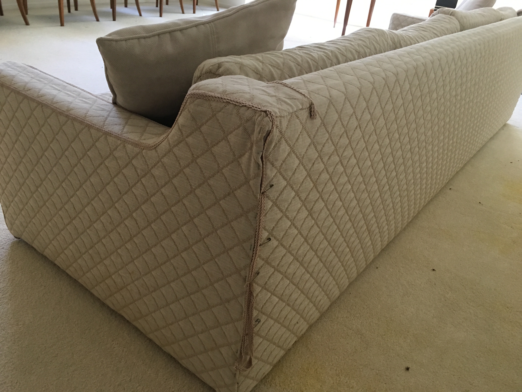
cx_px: 261
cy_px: 196
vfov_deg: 48.2
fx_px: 437
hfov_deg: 61.7
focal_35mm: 29
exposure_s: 1/30
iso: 125
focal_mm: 4.15
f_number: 2.2
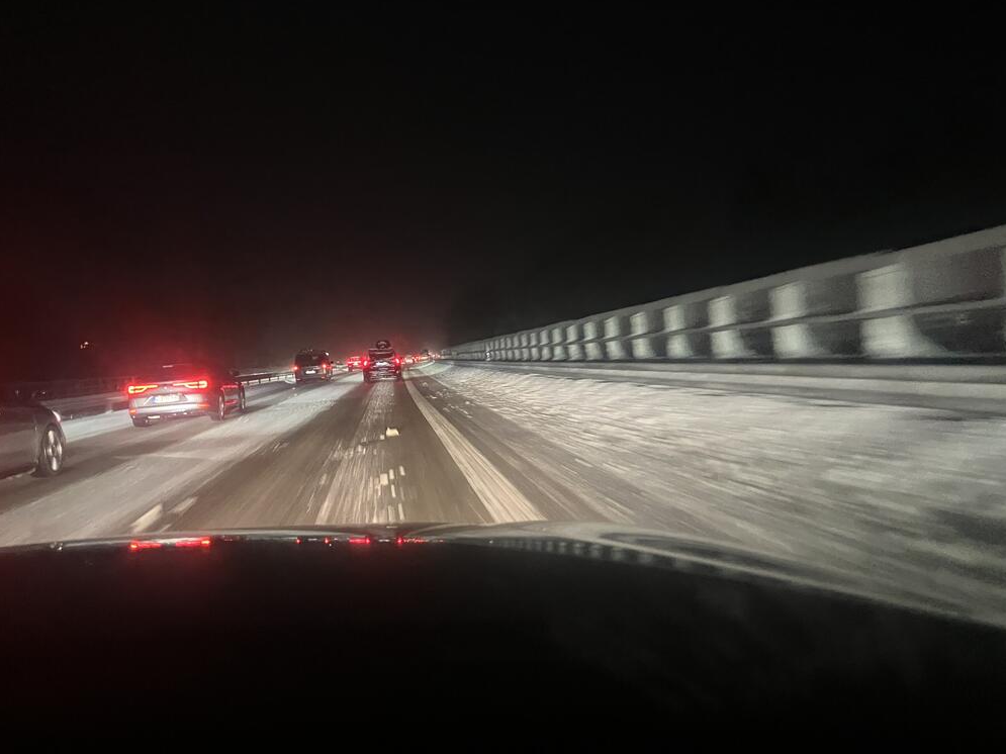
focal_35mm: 29
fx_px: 843
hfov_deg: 61.7
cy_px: 385
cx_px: 519
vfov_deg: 48.2
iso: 640
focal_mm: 3.99
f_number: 1.8
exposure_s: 1/17
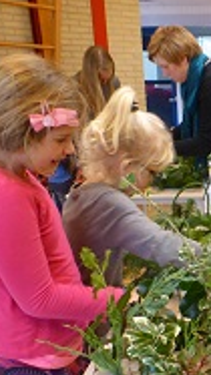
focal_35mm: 51
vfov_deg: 40.1
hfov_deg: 21.3
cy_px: 253
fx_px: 508
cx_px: 273
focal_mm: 4.3
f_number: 3.3
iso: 400
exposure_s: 1/40
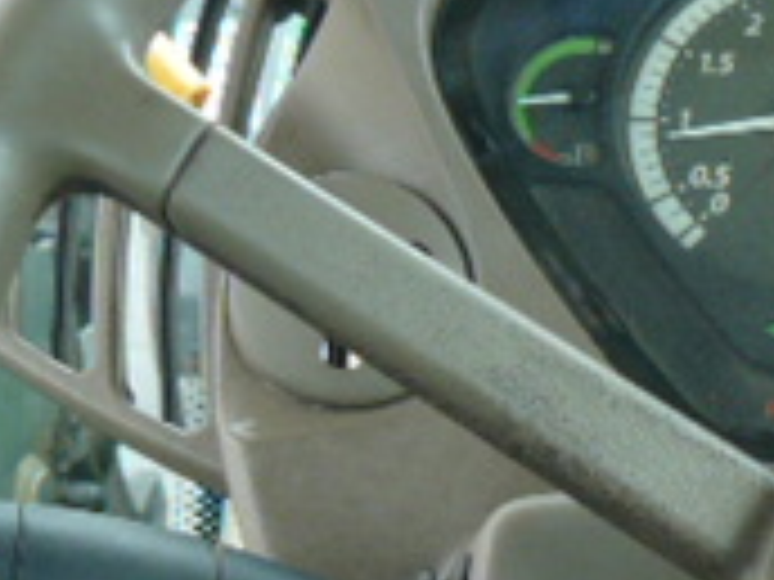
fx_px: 2996
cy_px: 549
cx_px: 1094
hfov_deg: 14.0
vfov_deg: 11.0
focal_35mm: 134
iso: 100
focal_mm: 6
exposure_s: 1/40
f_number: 2.8
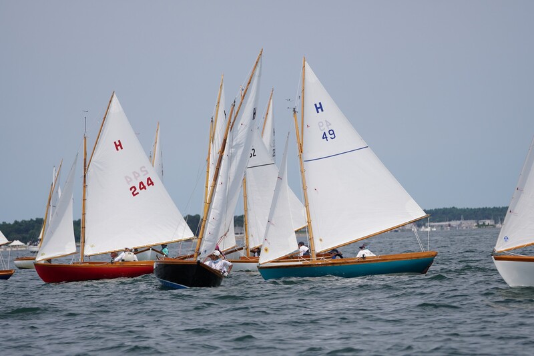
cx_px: 267
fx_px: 3337
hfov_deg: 9.2
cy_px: 178
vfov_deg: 6.1
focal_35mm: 225
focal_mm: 150
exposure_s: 1/1250
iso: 100
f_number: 5
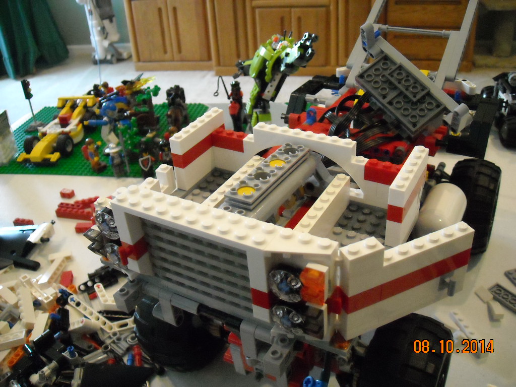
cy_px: 194
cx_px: 258
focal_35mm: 35
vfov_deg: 40.7
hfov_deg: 52.6
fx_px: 522
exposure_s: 1/45
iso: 800
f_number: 2.8
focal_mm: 5.7
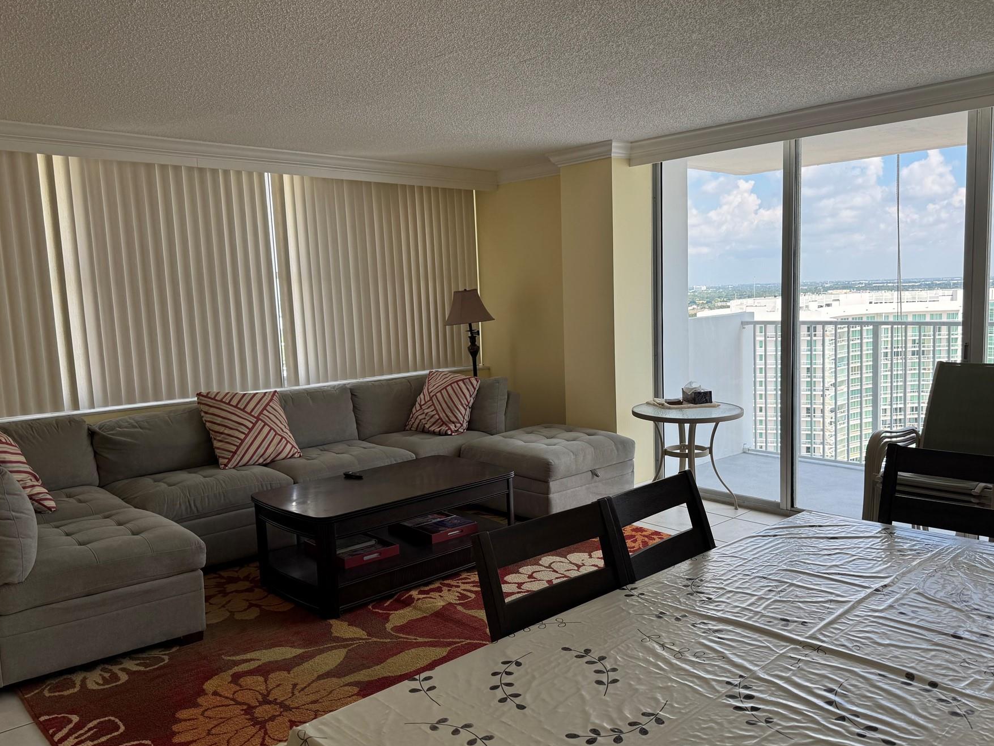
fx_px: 804
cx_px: 544
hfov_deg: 63.3
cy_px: 385
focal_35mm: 28
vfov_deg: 49.8
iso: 80
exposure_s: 1/966
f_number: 1.78
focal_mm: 6.76
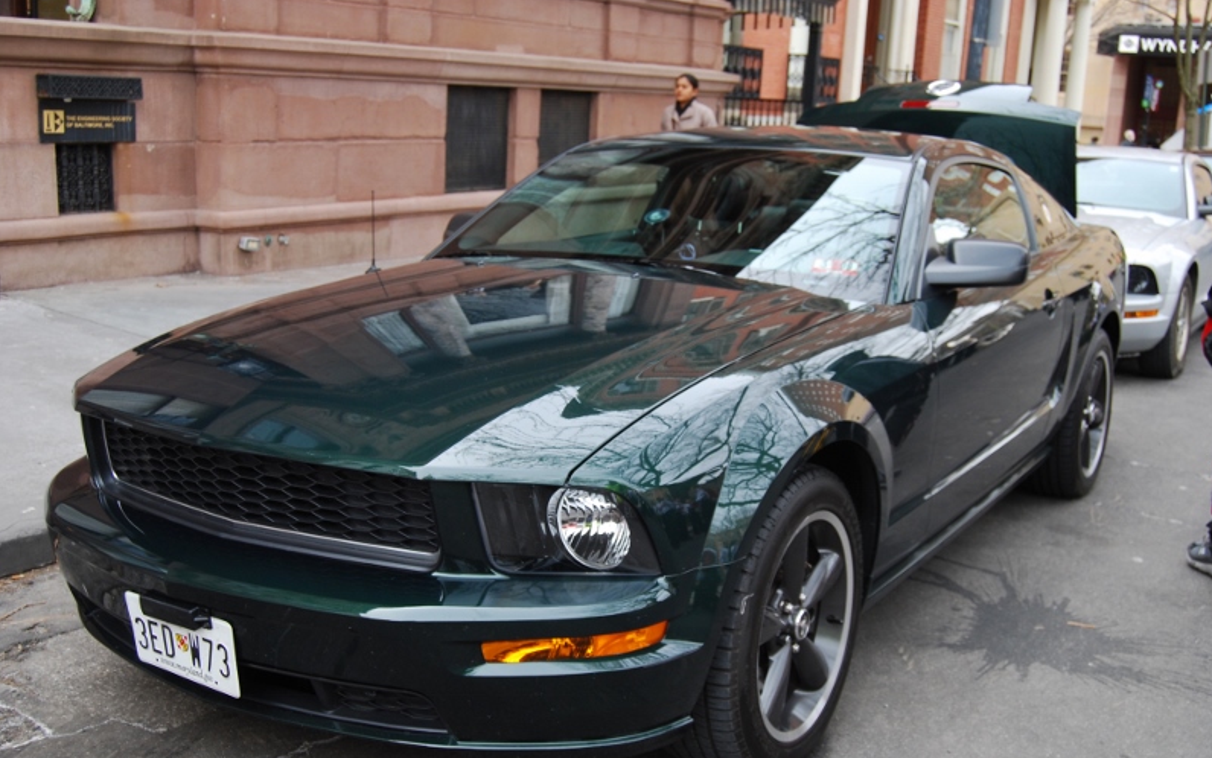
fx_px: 1322
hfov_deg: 49.3
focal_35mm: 40
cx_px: 608
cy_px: 403
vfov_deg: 32.0
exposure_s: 1/125
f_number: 5.6
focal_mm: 26
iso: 200
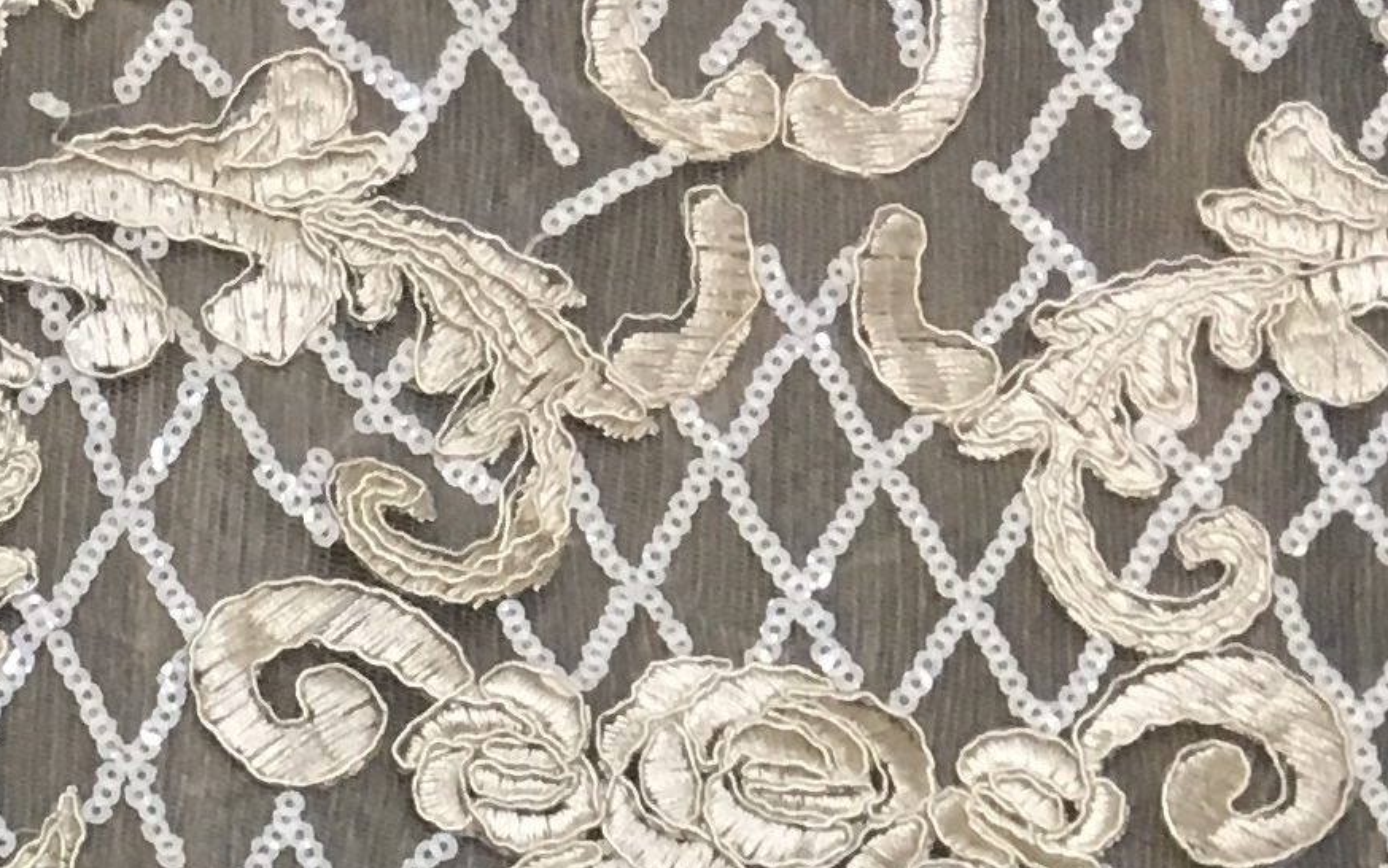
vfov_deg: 8.2
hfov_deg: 13.8
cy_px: 2324
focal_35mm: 142
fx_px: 5373
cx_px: -735
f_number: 2.2
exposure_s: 1/33
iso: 40
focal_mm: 4.15
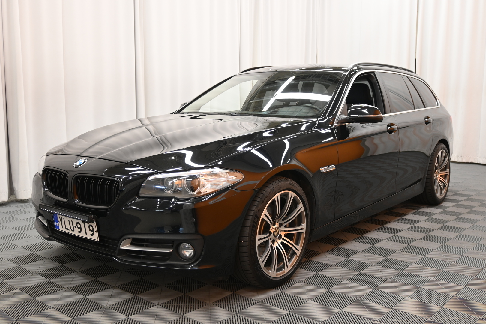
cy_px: 162
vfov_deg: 36.2
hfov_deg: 52.2
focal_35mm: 37
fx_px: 496
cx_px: 243
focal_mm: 24.5
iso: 450
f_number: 4.2
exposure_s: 1/40
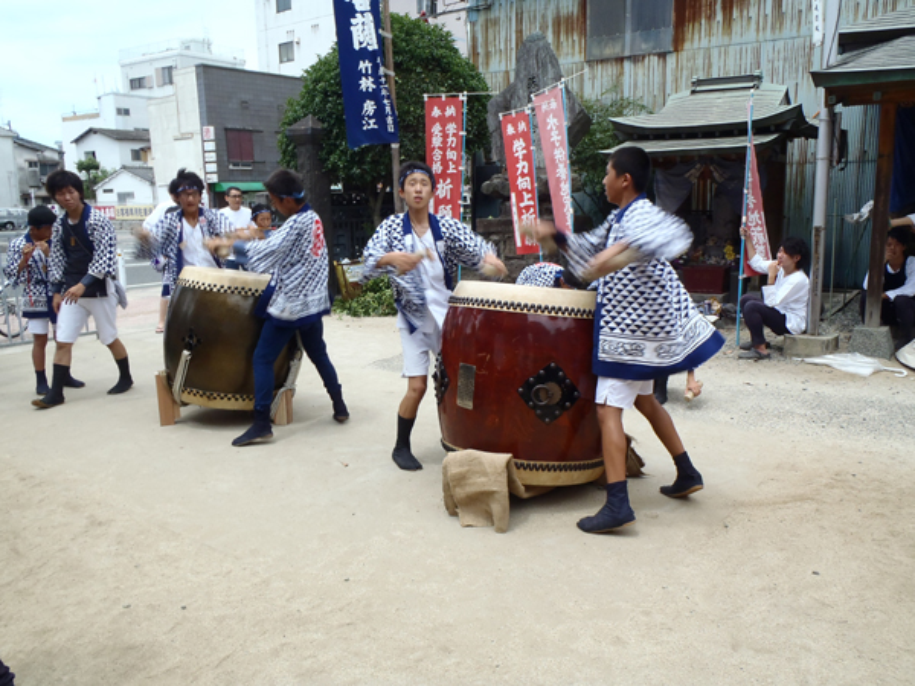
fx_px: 740
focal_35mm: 28
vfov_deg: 49.7
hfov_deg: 63.4
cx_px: 458
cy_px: 343
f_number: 11
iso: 100
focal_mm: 5
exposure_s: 1/60
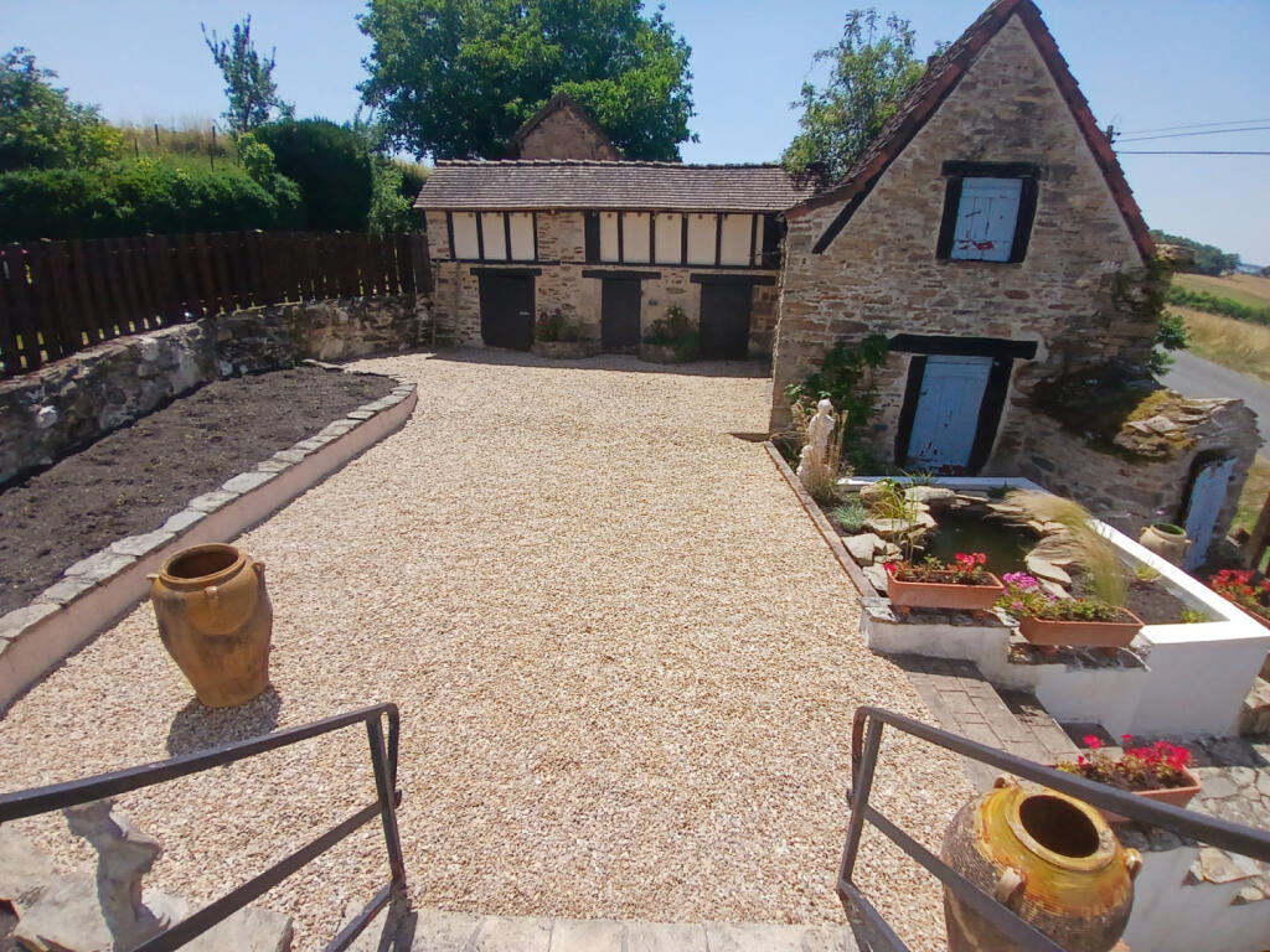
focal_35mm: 17
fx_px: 624
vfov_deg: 74.7
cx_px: 635
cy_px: 476
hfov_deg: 91.0
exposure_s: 1/1362
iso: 50
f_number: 2.2
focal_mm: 1.4
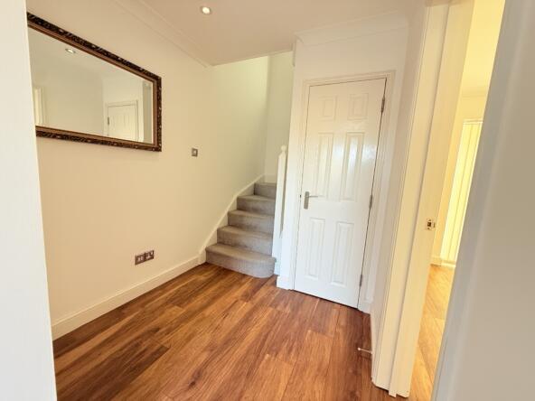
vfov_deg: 85.7
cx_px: 268
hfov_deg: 102.1
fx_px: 216
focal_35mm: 14
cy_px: 200
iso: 160
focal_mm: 2.22
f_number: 2.2
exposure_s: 1/100
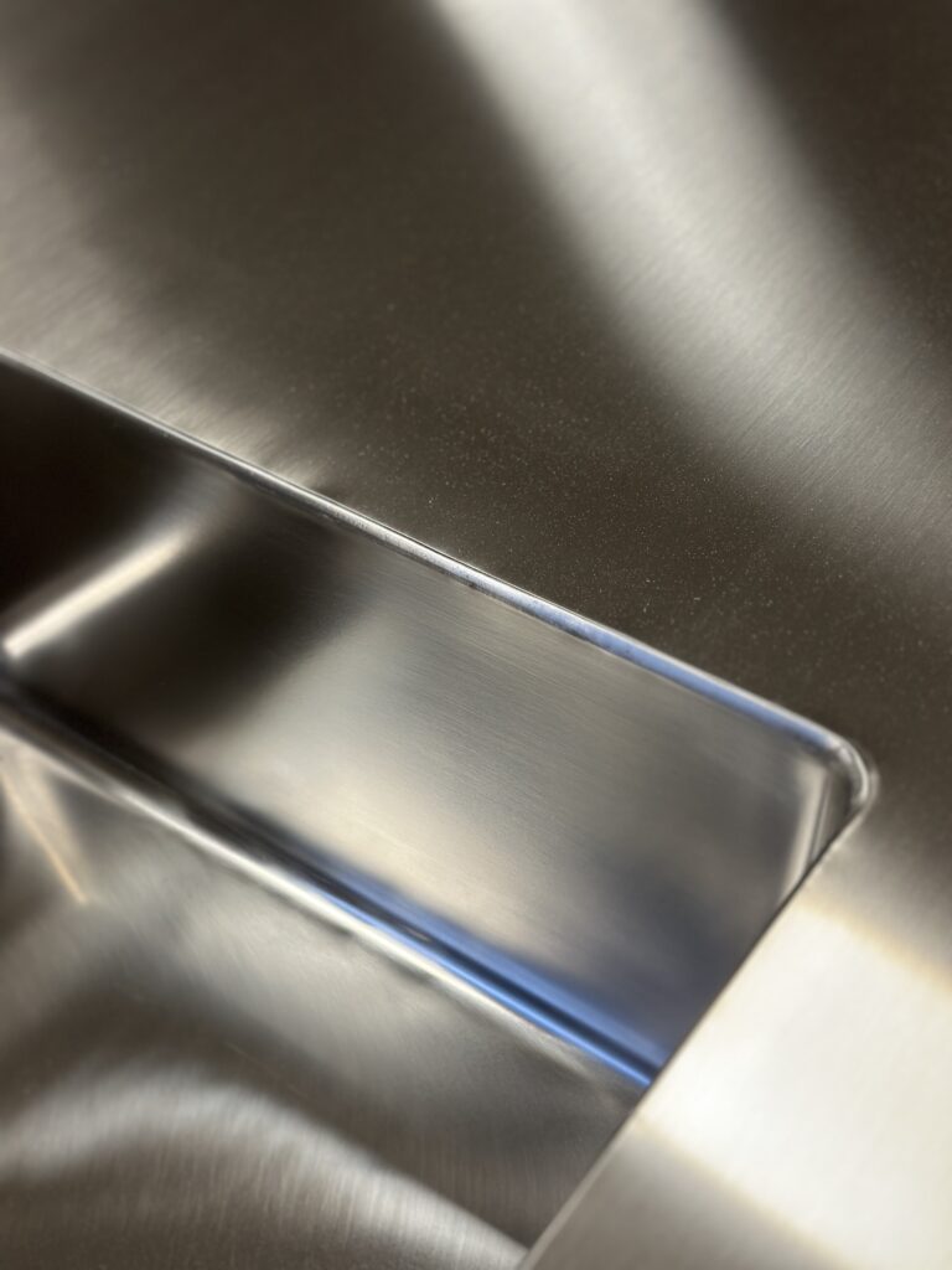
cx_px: 476
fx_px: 1760
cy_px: 635
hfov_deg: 30.3
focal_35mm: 48
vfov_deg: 39.7
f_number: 1.78
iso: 100
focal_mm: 6.86
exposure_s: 1/50
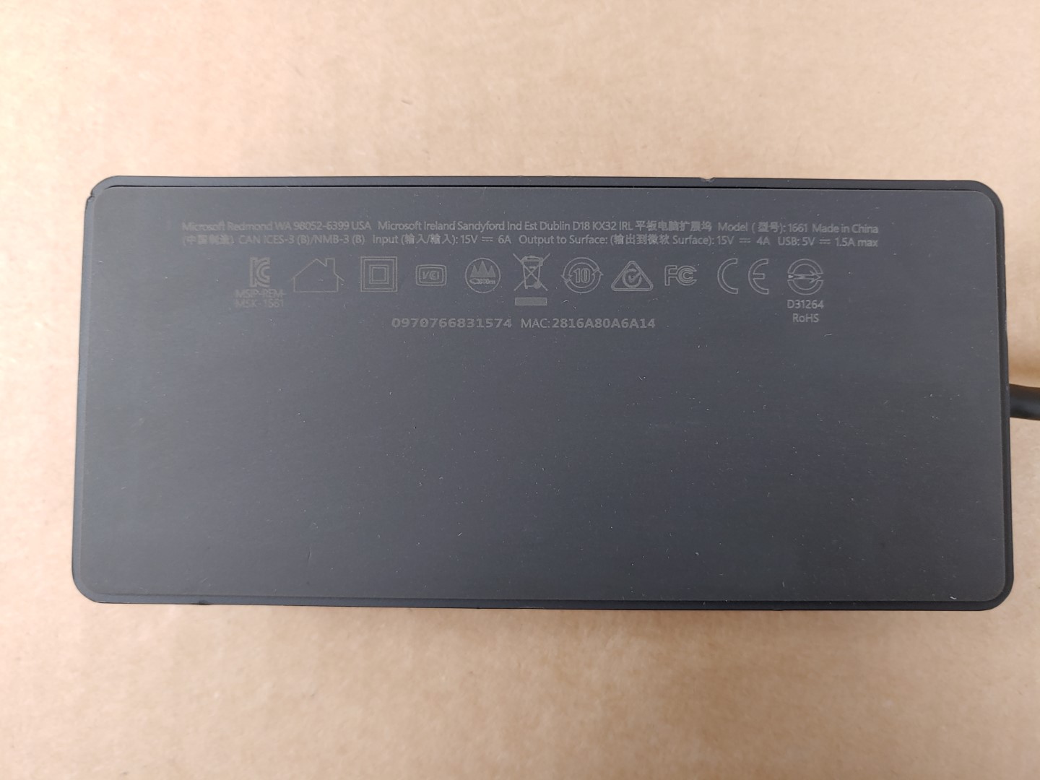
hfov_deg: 67.3
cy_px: 390
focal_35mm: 26
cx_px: 520
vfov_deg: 53.1
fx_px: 781
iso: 150
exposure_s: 1/60
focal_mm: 4.36
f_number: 1.8
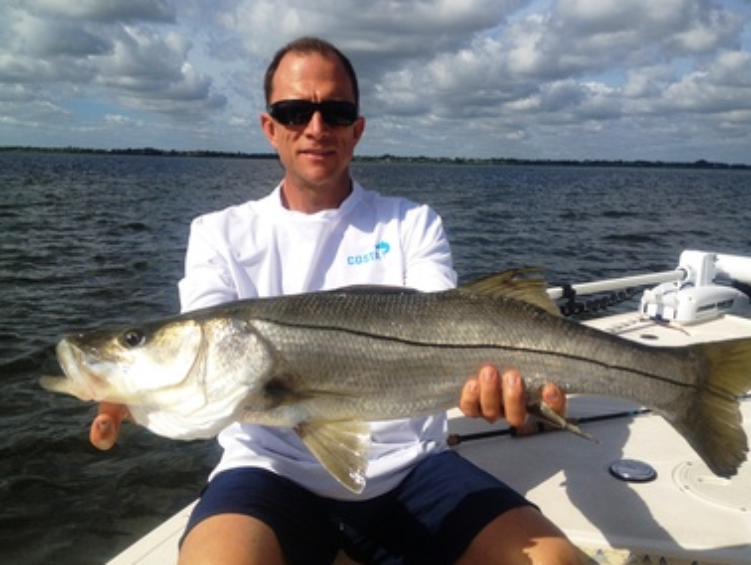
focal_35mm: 37
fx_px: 803
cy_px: 269
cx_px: 389
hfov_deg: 50.1
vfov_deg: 38.7
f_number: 2.4
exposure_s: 1/3247
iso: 50
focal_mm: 4.28
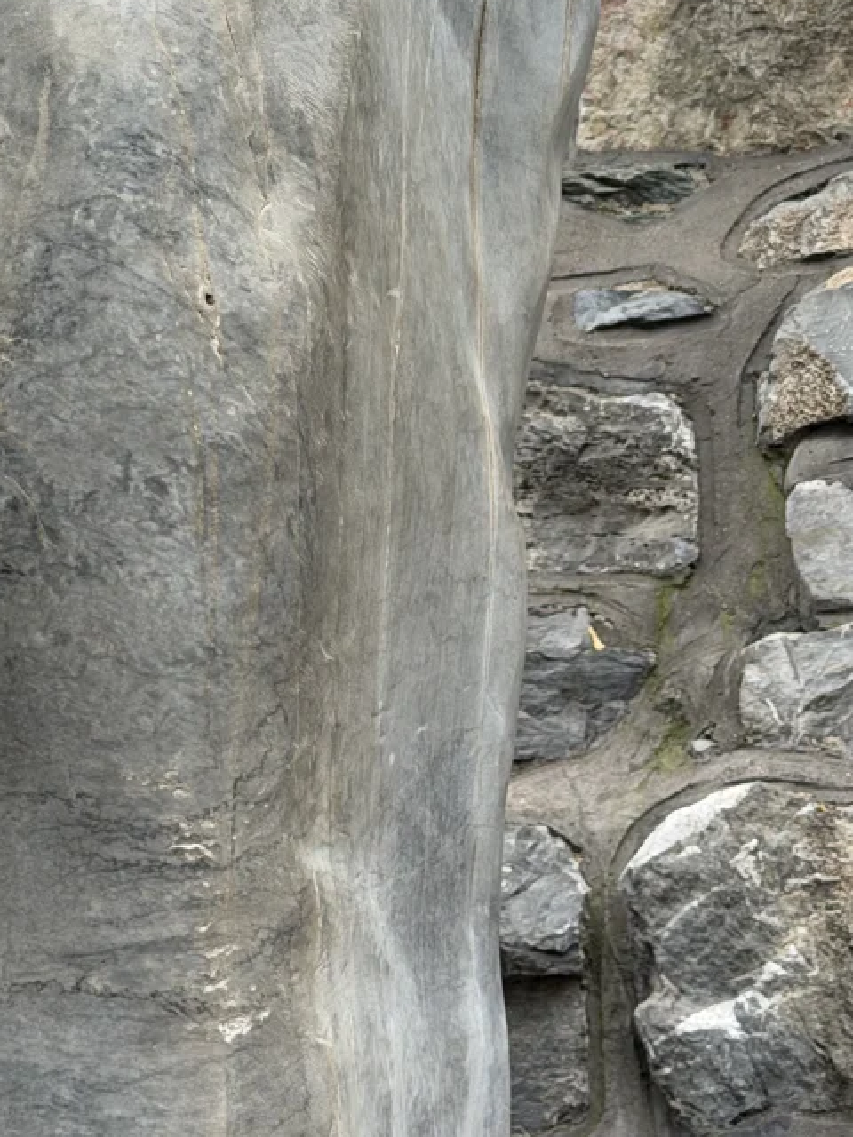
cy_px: 30
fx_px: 3548
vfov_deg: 17.8
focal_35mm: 108
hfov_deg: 13.6
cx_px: 149
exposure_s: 1/326
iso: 80
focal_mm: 6.76
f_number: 1.78
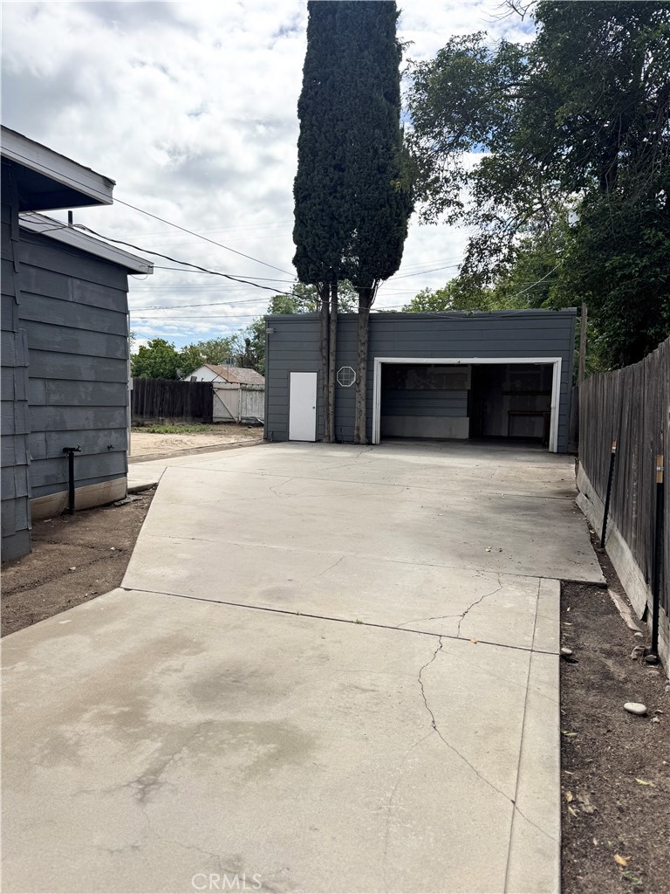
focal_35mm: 24
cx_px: 335
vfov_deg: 71.6
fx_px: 619
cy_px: 447
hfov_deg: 56.8
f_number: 1.78
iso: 80
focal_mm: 6.76
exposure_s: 1/6410
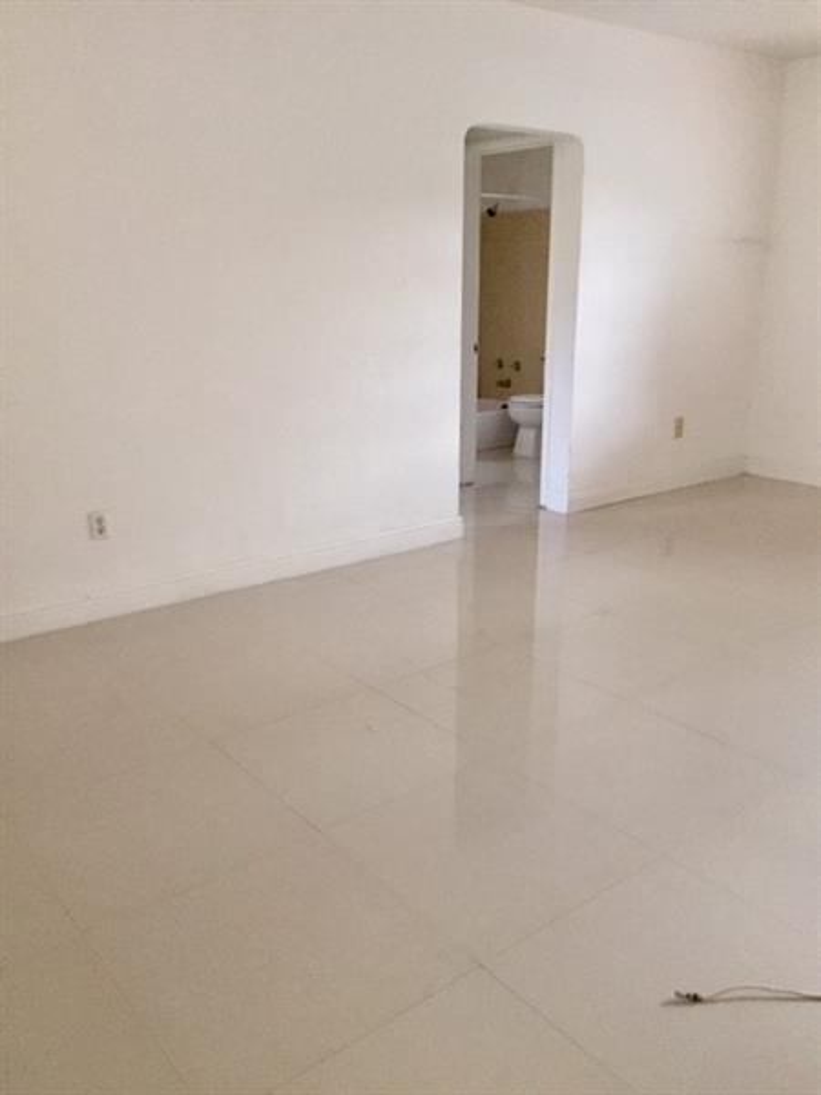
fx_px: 917
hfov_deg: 48.2
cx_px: 410
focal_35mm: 29
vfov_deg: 61.7
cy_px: 548
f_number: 2.2
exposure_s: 1/30
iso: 200
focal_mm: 4.15
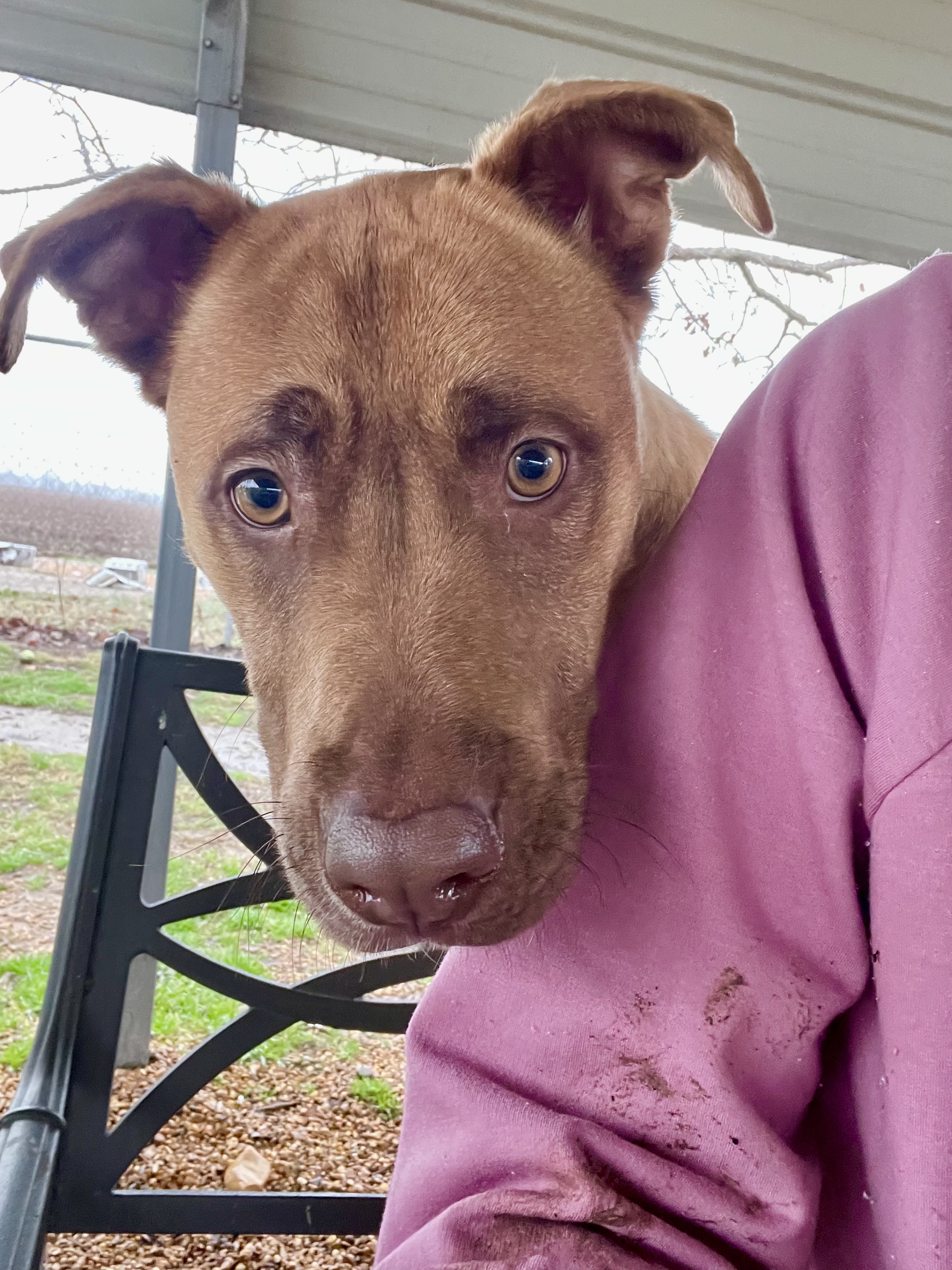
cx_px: 476
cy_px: 635
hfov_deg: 46.8
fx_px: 1100
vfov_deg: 60.0
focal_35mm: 30
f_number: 2.2
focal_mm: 2.71
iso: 250
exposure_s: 1/60
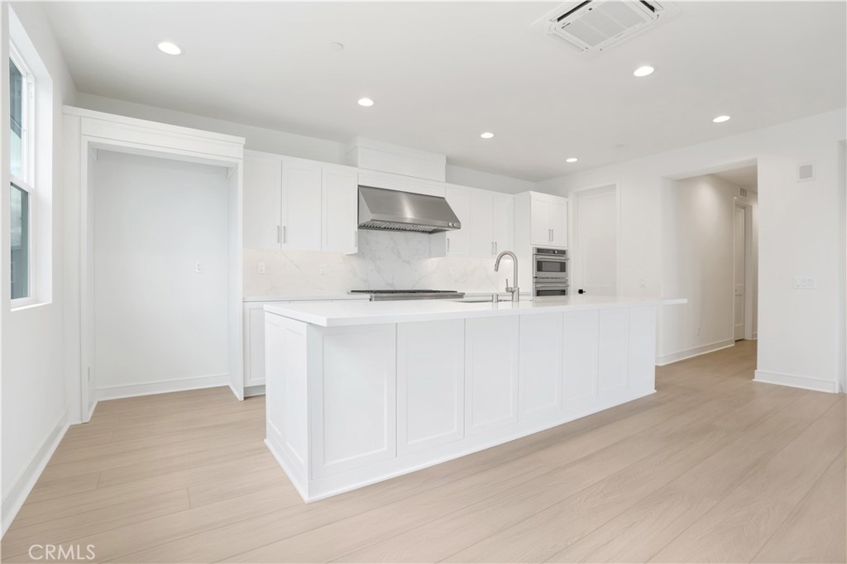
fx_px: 376
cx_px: 424
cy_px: 282
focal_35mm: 16
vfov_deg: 73.7
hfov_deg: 96.8
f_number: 7.1
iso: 400
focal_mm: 16
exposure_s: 1/40
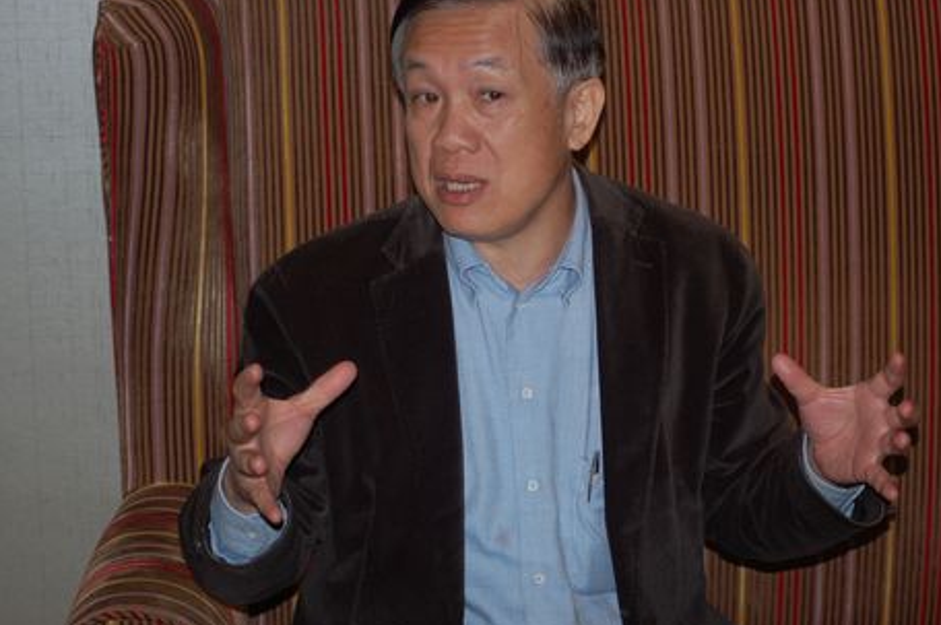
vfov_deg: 13.7
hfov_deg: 20.5
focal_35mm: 100
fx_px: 2601
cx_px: 497
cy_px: 322
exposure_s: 1/60
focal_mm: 55
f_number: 4
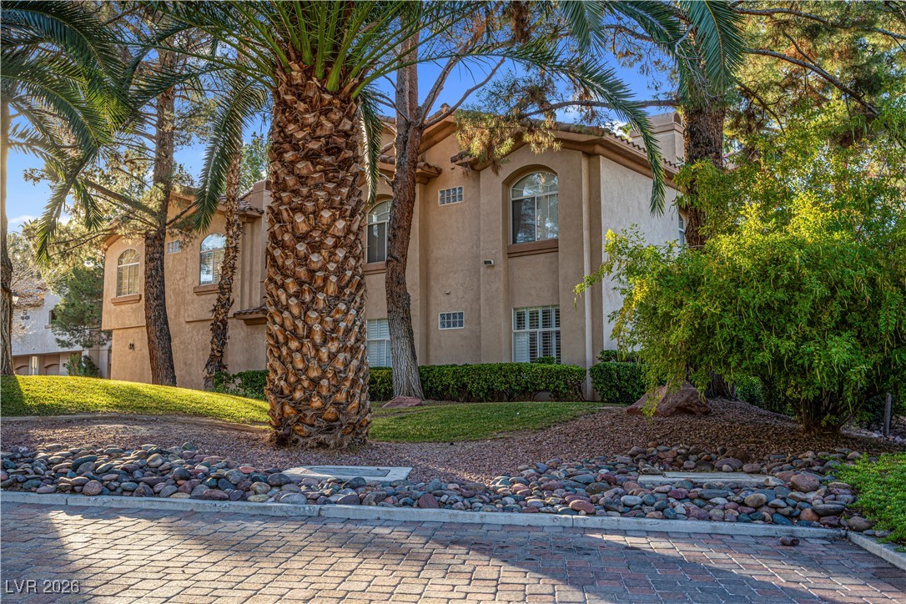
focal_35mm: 35
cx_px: 453
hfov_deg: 54.4
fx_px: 881
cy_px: 302
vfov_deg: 37.9
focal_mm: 35
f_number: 9
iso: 100
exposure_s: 1/25
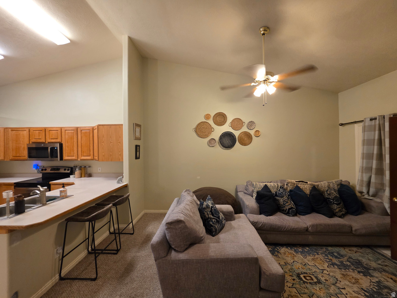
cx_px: 198
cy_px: 149
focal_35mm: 13
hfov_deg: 106.2
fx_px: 149
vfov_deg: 89.9
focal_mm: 2.2
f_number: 1.9
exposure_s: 1/60
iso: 250
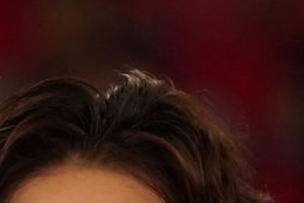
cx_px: -184
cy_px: 643
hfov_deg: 1.0
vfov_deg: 0.7
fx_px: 17090
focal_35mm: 2024
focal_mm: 200
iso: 1600
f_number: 2.8
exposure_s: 1/1000
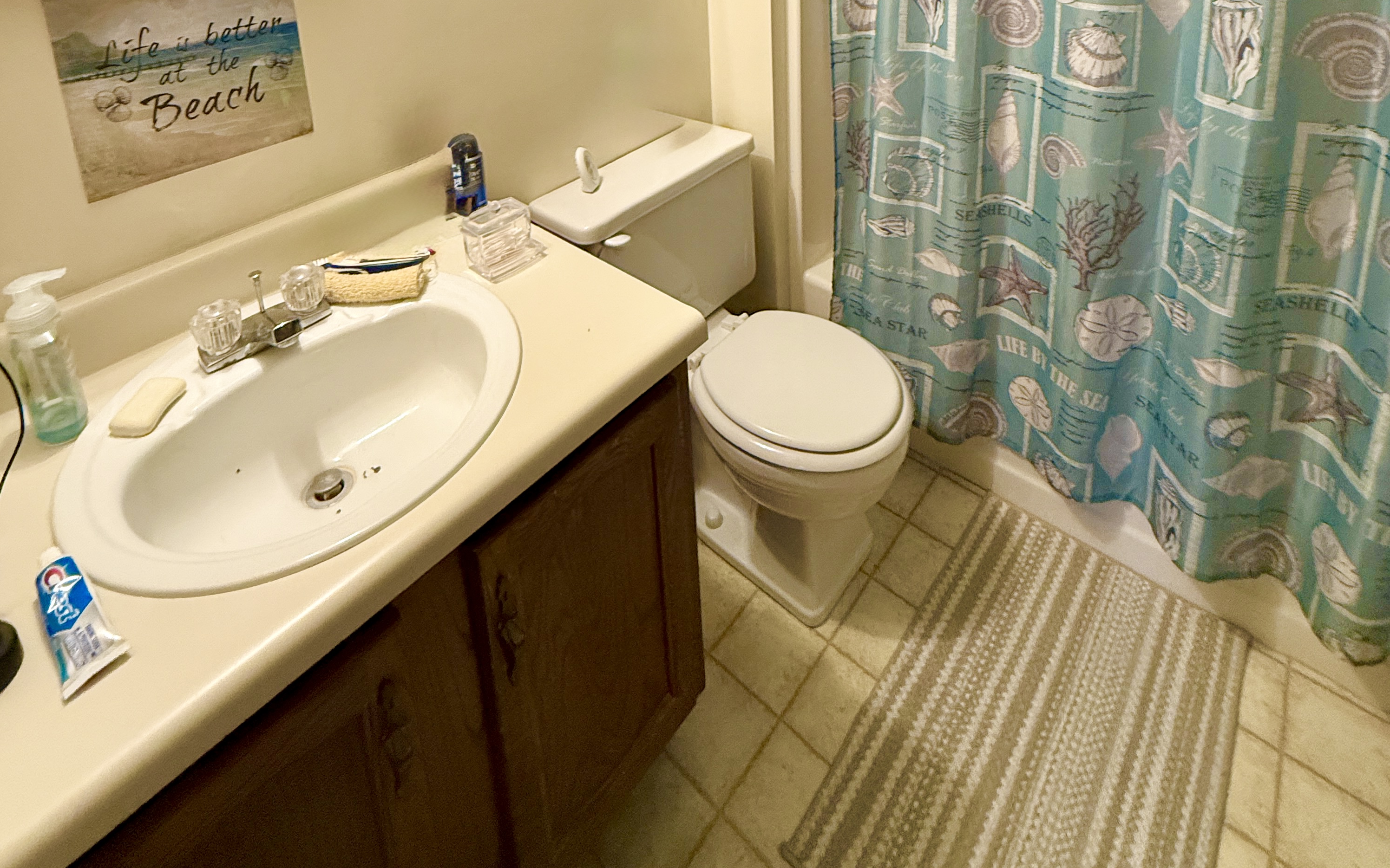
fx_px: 758
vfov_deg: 48.7
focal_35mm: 20
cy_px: -5
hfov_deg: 85.1
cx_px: 688
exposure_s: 1/60
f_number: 2.2
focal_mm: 2.22
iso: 250
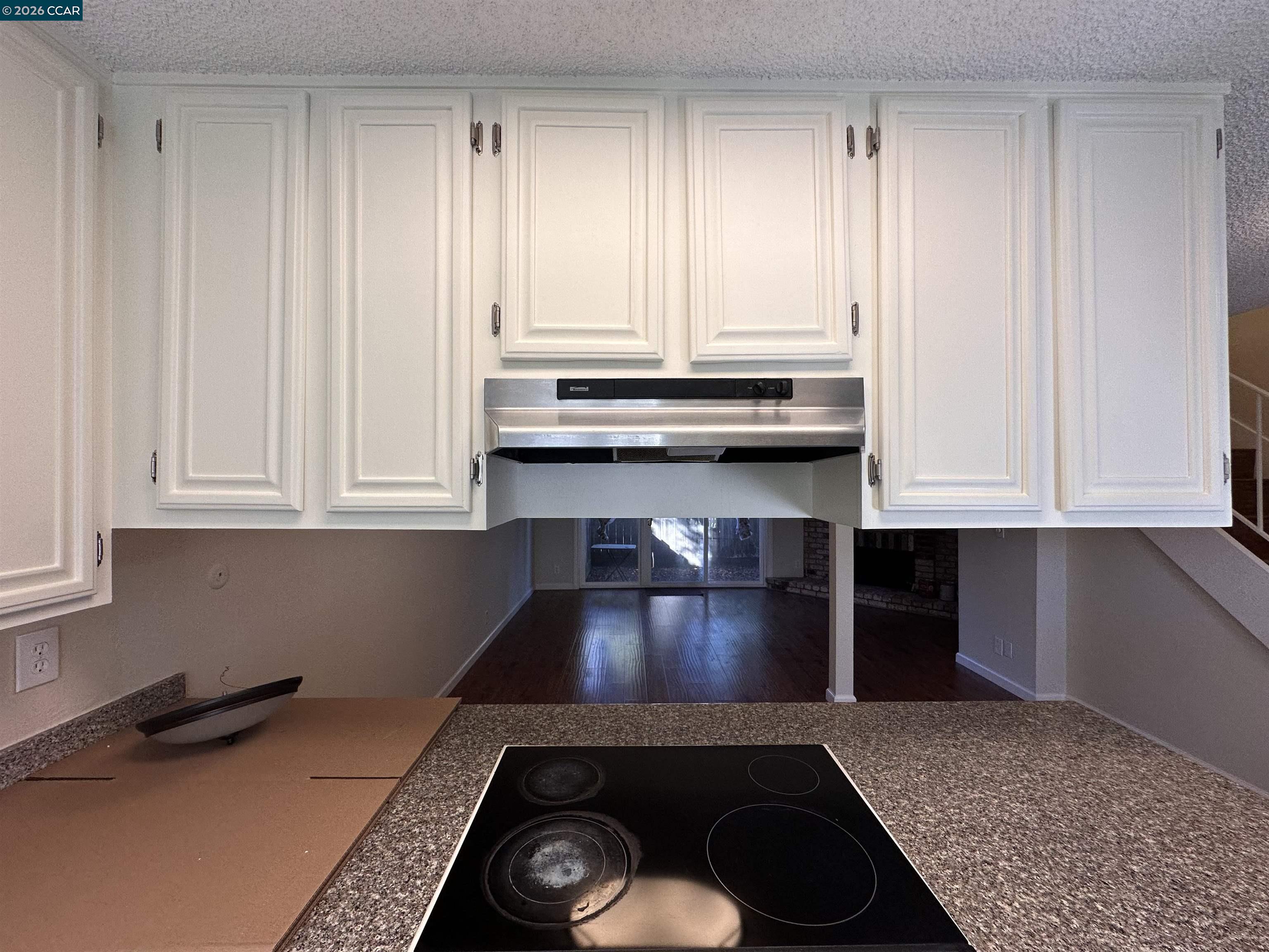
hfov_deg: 102.1
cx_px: 634
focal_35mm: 14
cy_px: 476
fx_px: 513
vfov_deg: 85.7
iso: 80
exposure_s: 1/120
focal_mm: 2.22
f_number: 2.2
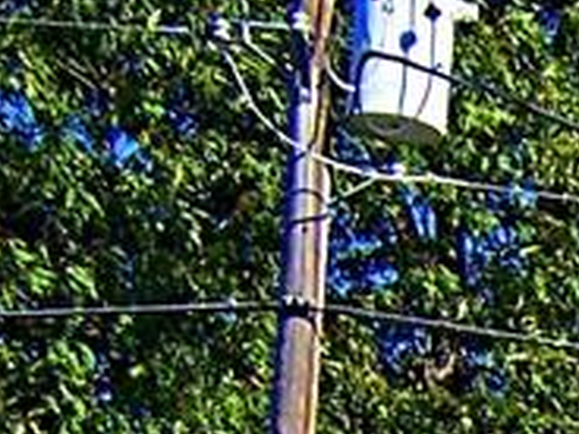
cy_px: 1120
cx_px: 1344
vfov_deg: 7.4
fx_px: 3078
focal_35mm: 184
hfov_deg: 9.6
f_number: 3.4
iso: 80
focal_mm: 5.5
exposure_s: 1/750
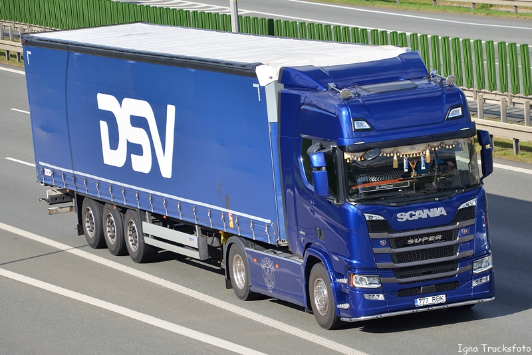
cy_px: 178
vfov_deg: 22.6
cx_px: 266
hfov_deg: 33.4
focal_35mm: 60
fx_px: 887
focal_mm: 40
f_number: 5.6
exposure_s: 1/1000
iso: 250
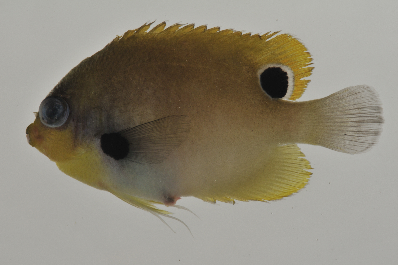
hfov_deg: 13.1
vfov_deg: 8.7
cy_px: 132
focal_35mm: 158
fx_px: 1739
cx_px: 199
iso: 200
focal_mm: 105
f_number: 40
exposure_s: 1/60
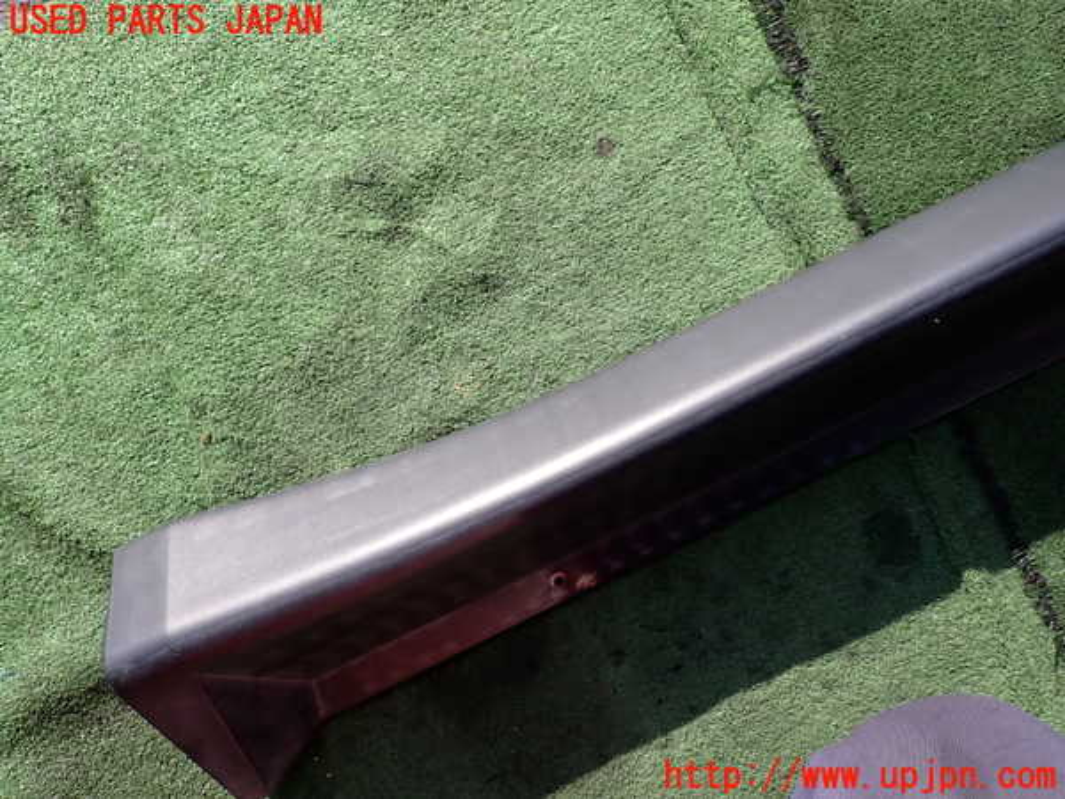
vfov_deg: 54.9
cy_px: 400
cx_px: 532
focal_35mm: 25
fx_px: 769
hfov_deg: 69.4
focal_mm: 4.5
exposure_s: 1/640
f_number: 2.8
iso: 100
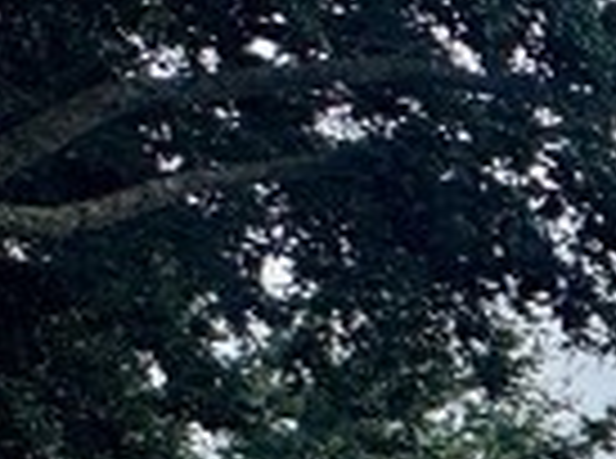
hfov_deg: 10.8
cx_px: 1938
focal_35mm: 105
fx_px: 1864
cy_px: 1120
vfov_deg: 11.5
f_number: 2.2
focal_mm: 2.22
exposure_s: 1/1672
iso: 40
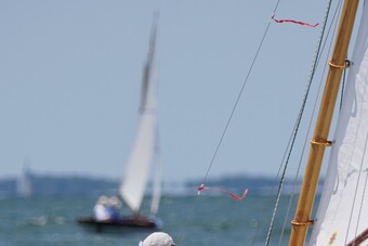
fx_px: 12089
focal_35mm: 1182
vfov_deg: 1.2
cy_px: 271
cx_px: 263
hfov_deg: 1.7
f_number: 5.6
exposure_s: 1/1600
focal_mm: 335
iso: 200
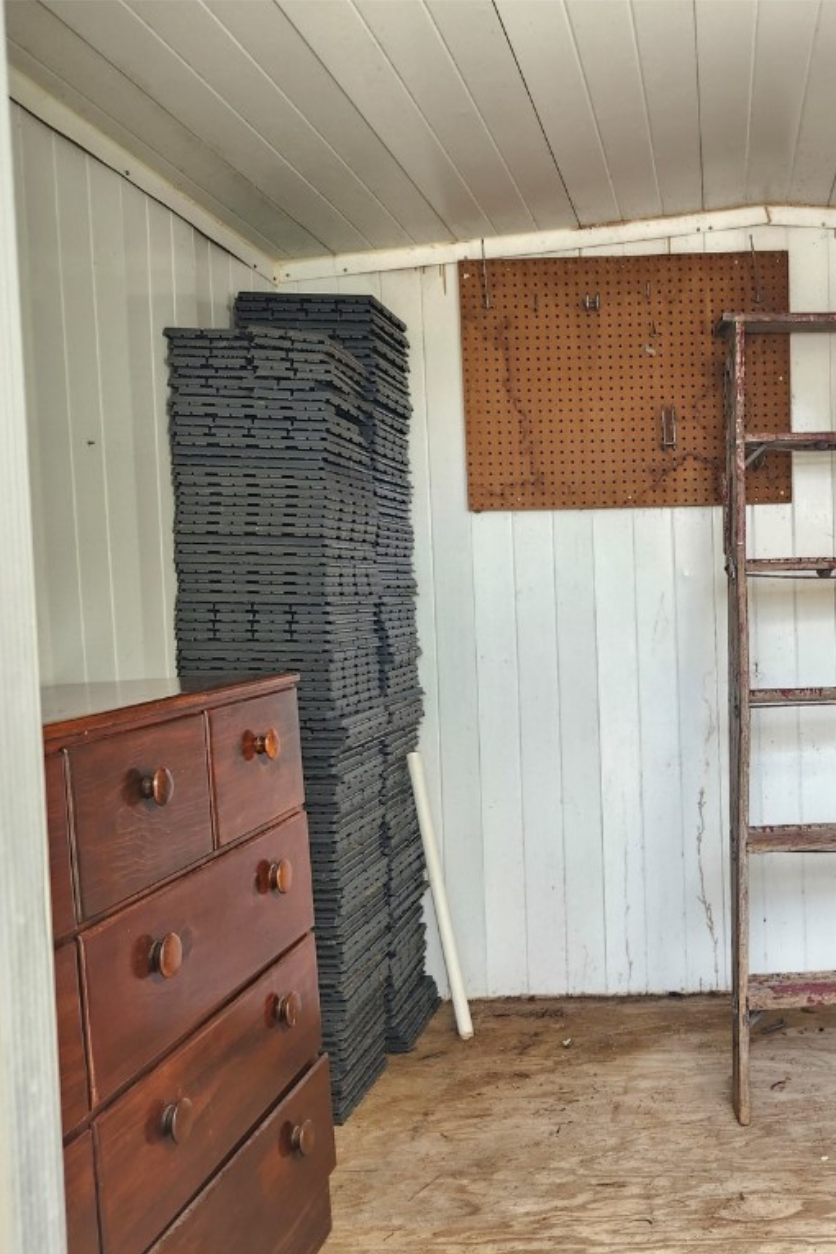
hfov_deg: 39.2
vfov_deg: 58.7
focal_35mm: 32
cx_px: 695
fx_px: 1115
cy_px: 628
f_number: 1.8
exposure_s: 1/180
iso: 125
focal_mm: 5.54
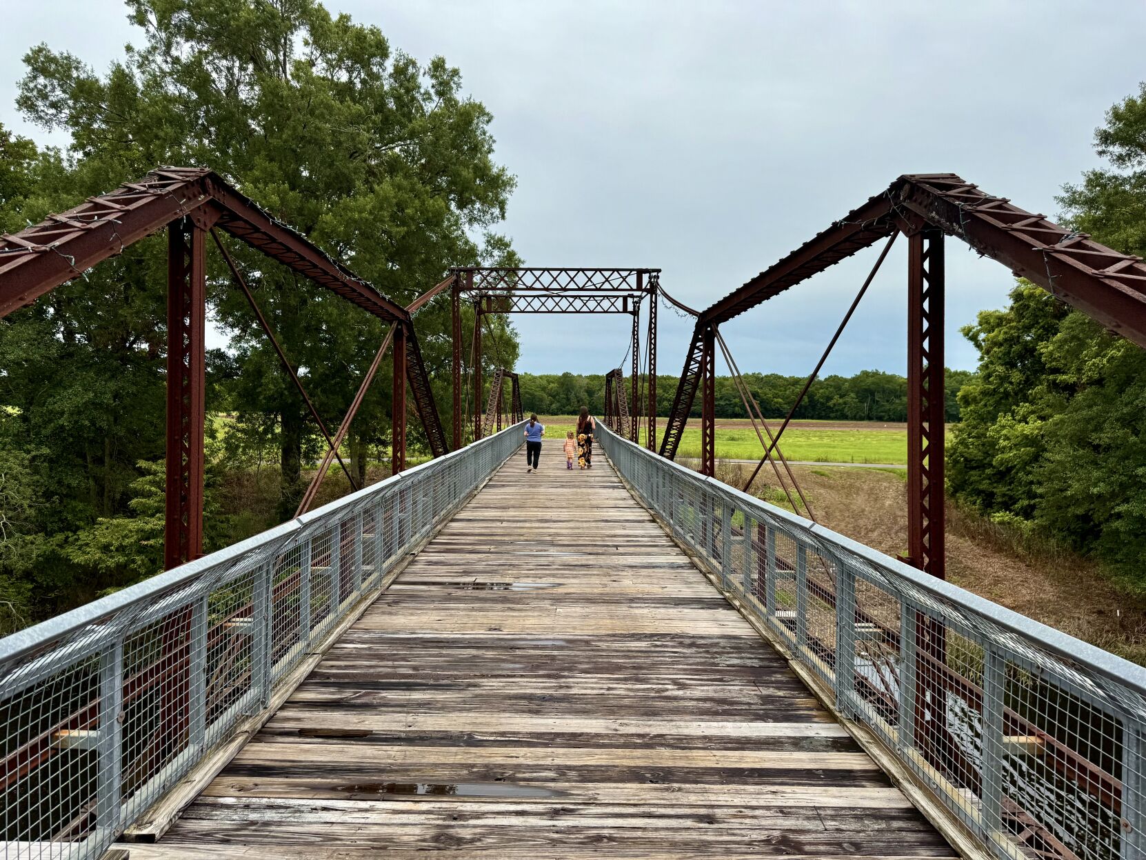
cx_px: 573
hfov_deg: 71.6
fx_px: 795
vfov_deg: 56.8
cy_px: 430
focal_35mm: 24
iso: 80
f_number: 1.78
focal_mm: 6.76
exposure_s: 1/4167
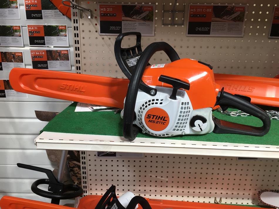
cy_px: 104
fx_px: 234
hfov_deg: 61.7
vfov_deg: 48.2
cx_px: 140
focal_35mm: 29
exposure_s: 1/100
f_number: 2.2
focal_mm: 4.15
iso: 32
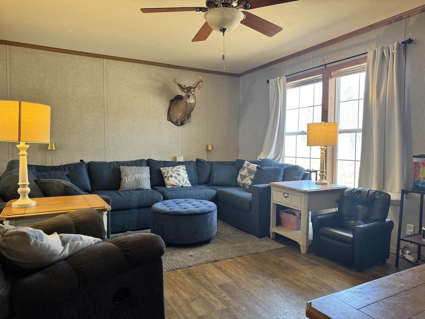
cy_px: 160
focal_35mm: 24
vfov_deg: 56.8
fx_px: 295
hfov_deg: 71.6
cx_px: 212
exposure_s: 1/60
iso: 160
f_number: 1.78
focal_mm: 6.76
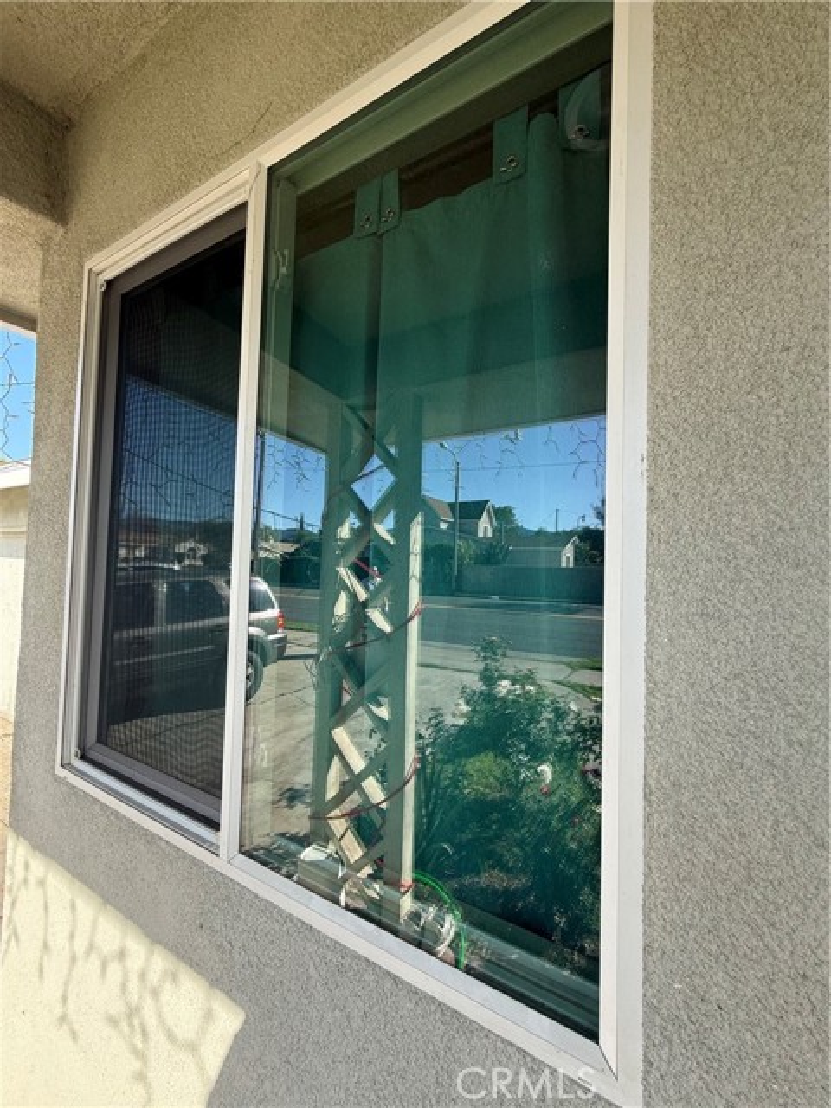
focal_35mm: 14
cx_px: 416
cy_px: 554
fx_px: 448
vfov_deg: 102.1
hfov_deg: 85.7
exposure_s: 1/388
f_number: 2.2
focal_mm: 2.22
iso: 50
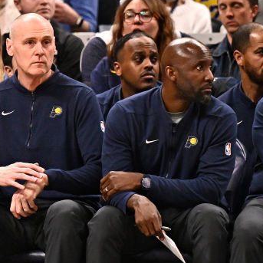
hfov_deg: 3.1
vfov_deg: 3.1
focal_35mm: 571
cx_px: 12
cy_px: 161
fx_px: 4908
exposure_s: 1/2000
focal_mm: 150
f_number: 2.8
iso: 4000
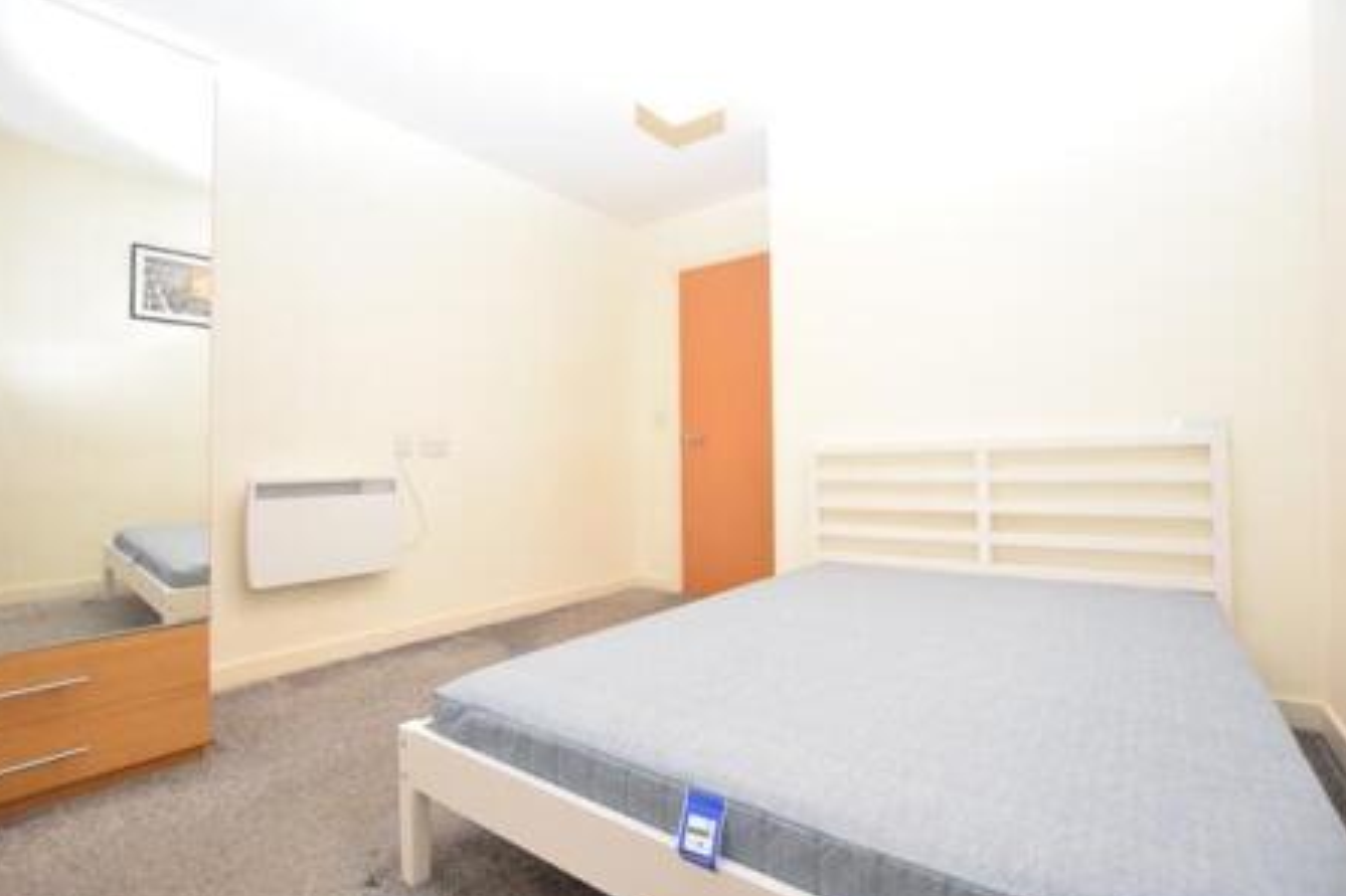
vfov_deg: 73.7
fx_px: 598
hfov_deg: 96.7
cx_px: 649
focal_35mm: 16
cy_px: 454
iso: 1000
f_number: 3.5
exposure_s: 1/60
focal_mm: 10
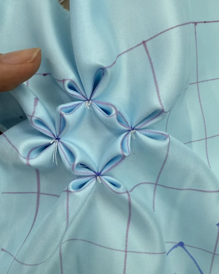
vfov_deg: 49.0
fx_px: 300
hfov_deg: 40.0
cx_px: 90
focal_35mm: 37
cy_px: 153
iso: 100
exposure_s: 1/99
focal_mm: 2.22
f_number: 2.2
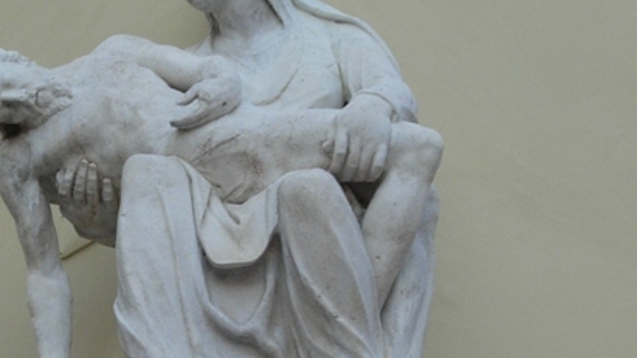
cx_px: 188
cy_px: 274
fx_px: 5184
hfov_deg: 7.0
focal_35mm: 307
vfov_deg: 4.0
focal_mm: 23.4
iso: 64
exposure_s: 1/102
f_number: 4.9
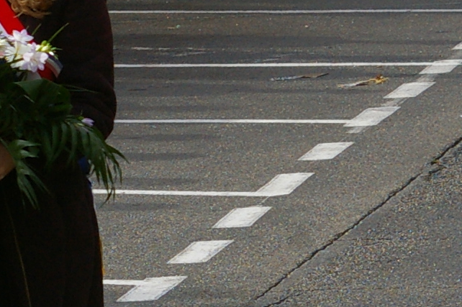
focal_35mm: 527
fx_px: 6762
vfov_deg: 2.6
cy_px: 52
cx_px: 122
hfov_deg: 3.9
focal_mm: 75
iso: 400
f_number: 9.5
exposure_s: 1/350
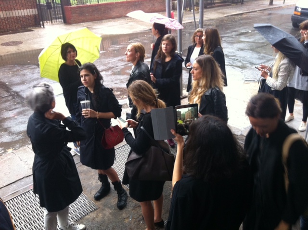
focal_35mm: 35
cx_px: 154
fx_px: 311
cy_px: 115
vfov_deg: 40.6
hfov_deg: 52.7
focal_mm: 3.85
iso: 160
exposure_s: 1/15
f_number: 2.8
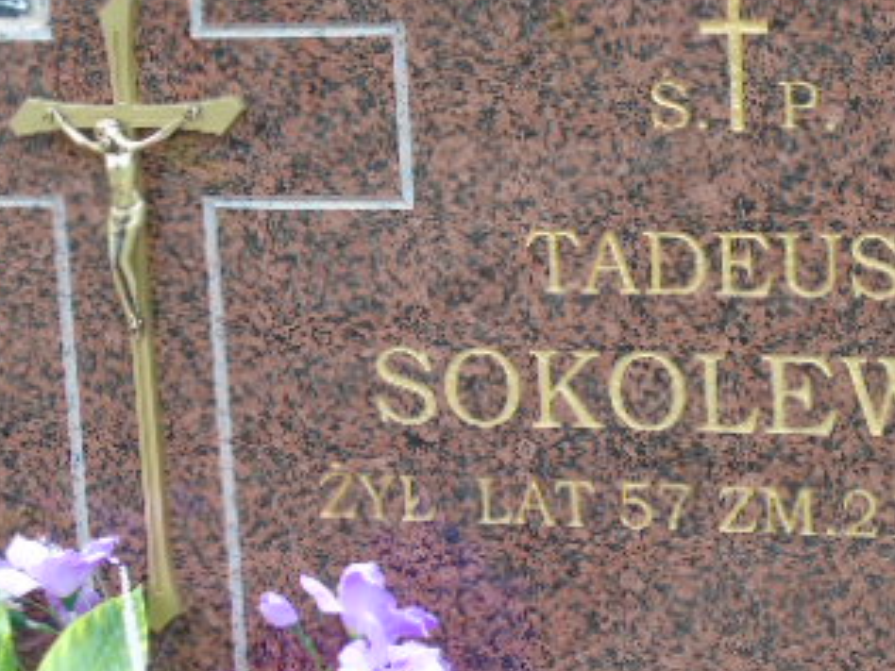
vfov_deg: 10.3
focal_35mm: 144
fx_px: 3723
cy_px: 453
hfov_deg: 13.7
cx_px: 640
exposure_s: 1/50
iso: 80
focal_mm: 13
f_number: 4.7
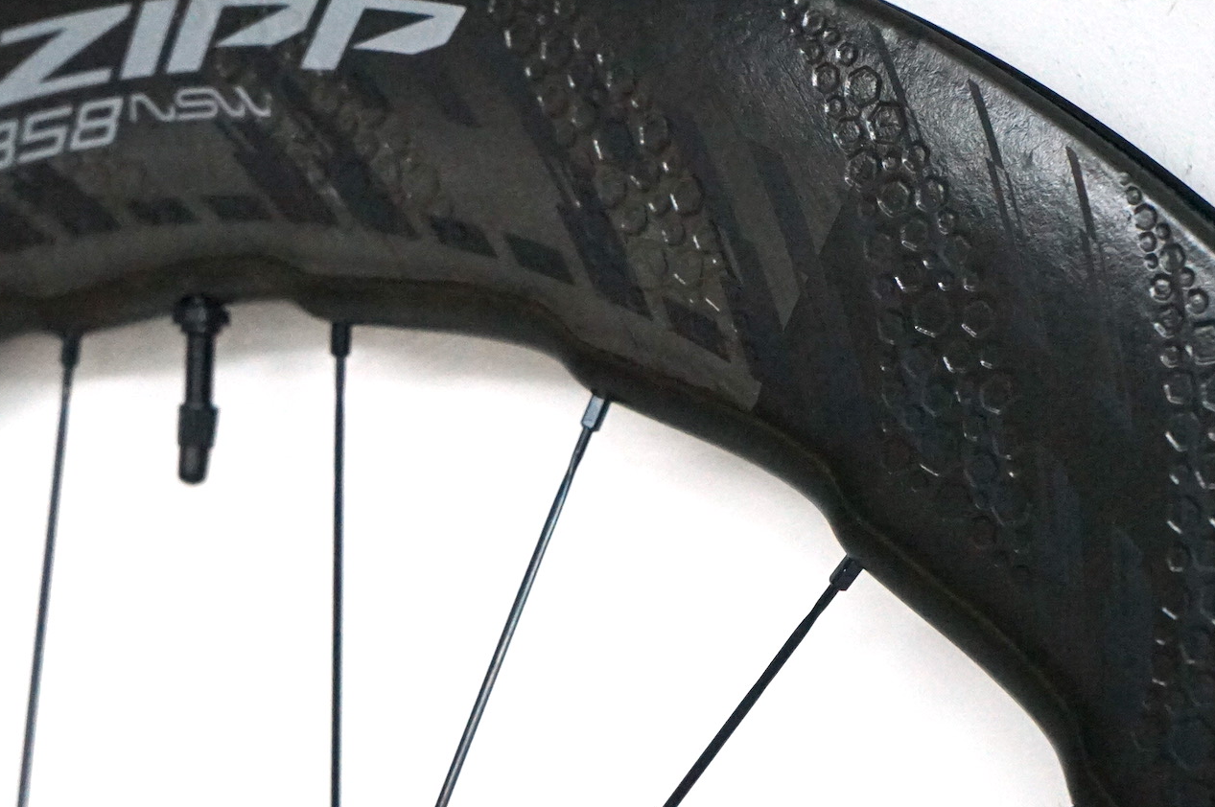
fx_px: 3911
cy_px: 425
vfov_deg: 11.8
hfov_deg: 17.7
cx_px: 548
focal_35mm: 116
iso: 6400
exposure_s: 1/160
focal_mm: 70
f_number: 5.6
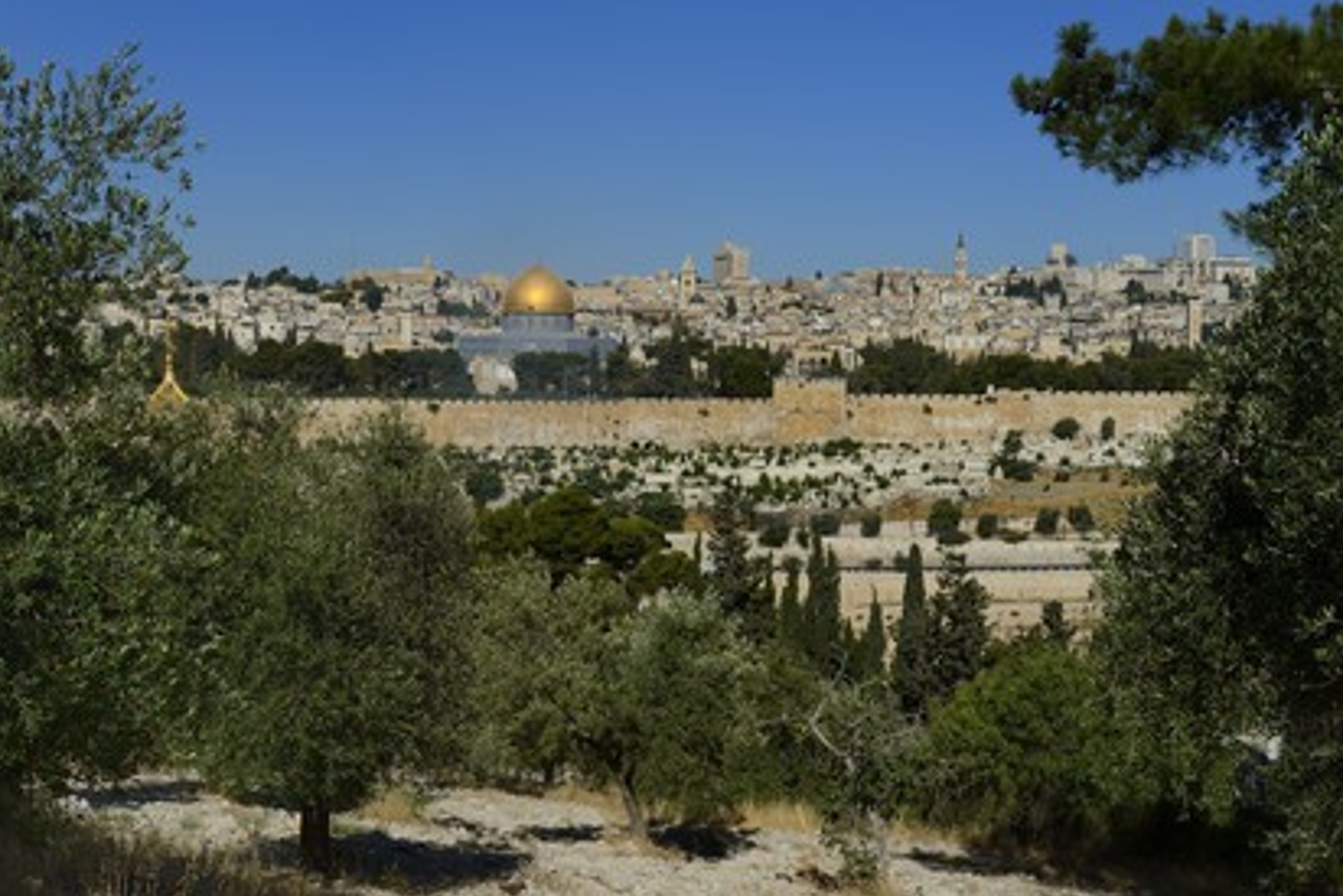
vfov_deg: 26.5
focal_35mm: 51
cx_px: 675
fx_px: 1903
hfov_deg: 38.9
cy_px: 450
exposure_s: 1/200
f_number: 14
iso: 200
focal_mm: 50
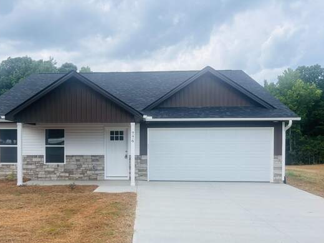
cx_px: 130
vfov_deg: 43.9
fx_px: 300
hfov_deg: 56.4
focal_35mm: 32
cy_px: 149
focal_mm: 5.96
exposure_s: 1/1751
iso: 50
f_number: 1.6
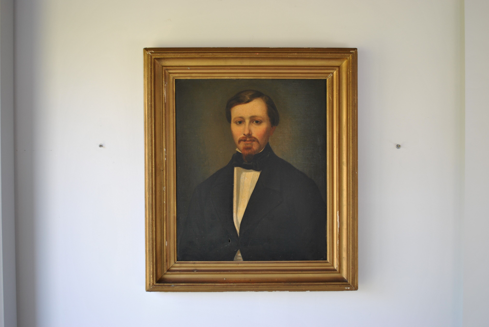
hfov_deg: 53.1
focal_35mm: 36
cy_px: 164
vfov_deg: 37.0
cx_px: 244
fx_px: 490
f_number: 4.5
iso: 100
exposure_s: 1/30
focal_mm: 24
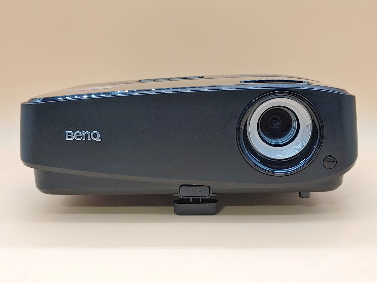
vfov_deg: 29.7
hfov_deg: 38.9
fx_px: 534
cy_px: 142
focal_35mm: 49
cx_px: 188
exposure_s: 1/60
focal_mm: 4.36
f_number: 1.8
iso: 50
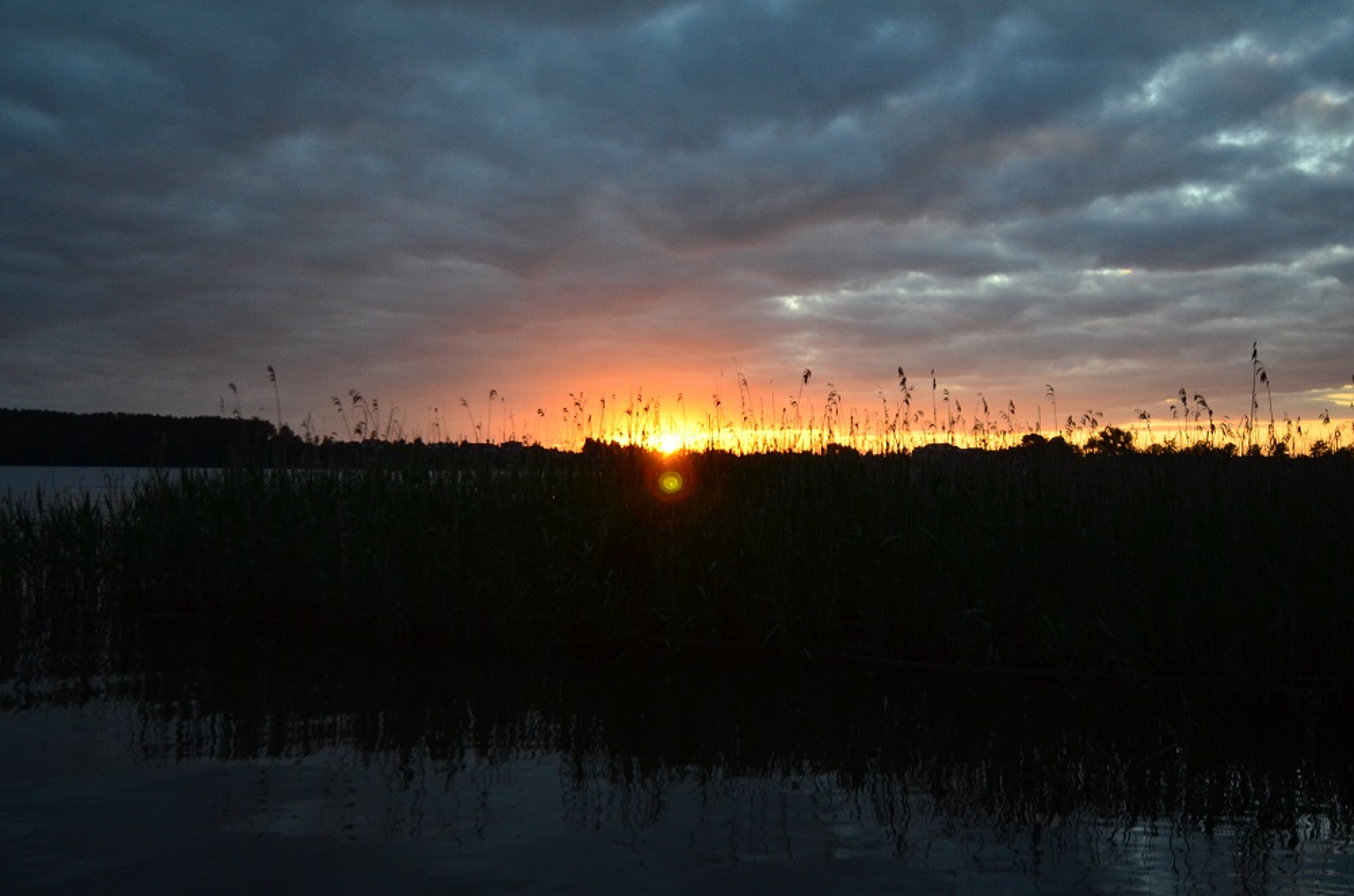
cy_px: 448
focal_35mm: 36
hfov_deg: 53.2
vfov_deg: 36.7
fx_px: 1351
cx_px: 677
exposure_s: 1/1000
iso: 1250
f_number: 4
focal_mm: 24
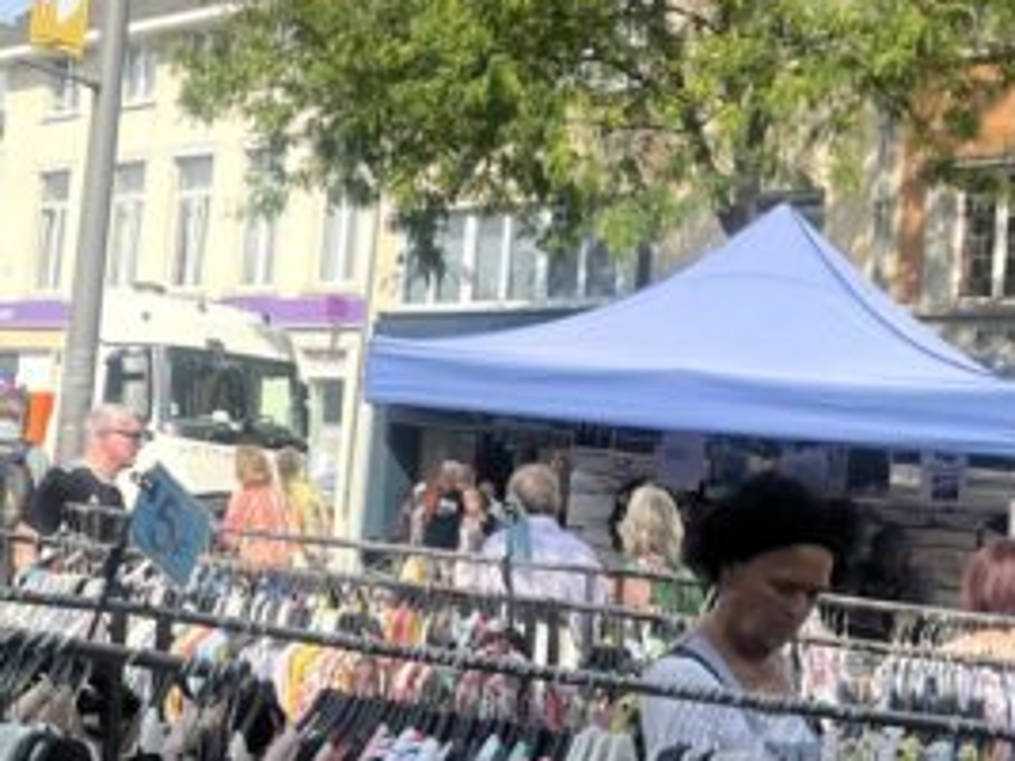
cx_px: 122
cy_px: 232
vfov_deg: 18.8
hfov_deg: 24.4
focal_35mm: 78
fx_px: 2286
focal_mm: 5.7
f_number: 1.5
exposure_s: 1/3831
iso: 50
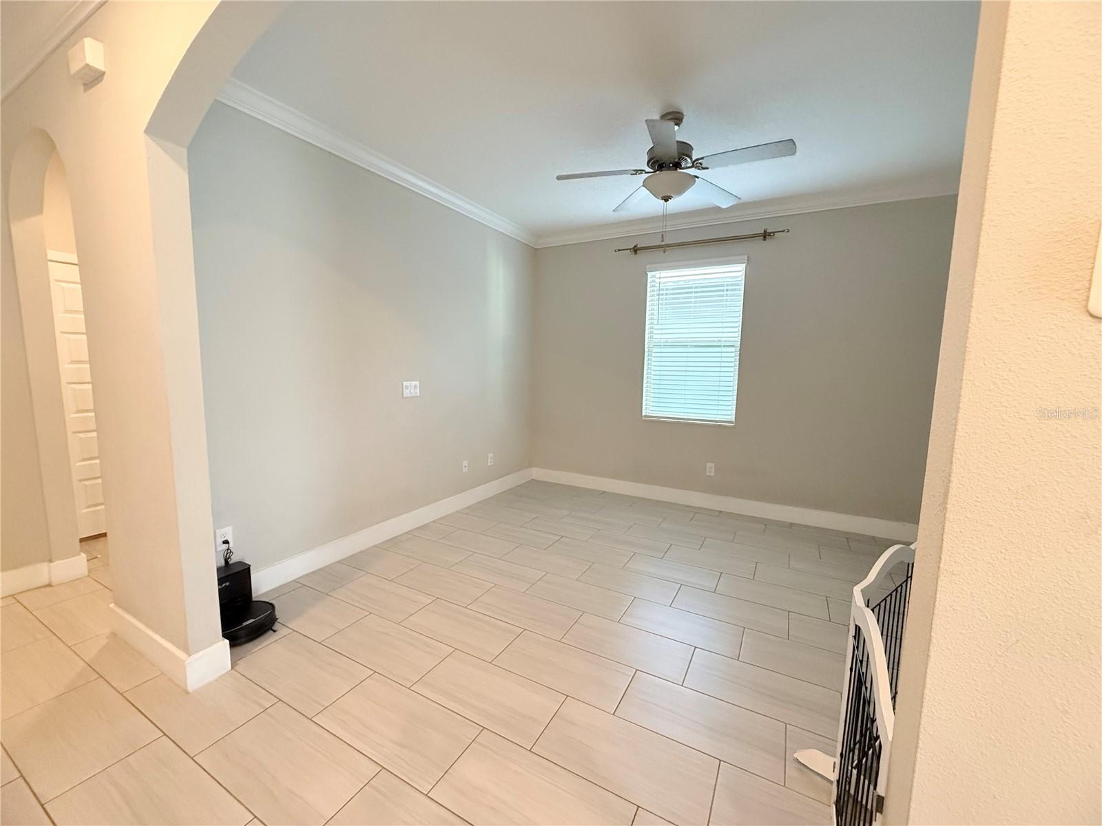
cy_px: 413
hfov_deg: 102.1
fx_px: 446
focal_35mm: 14
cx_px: 551
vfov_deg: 85.7
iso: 640
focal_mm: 2.22
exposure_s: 1/120
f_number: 2.2
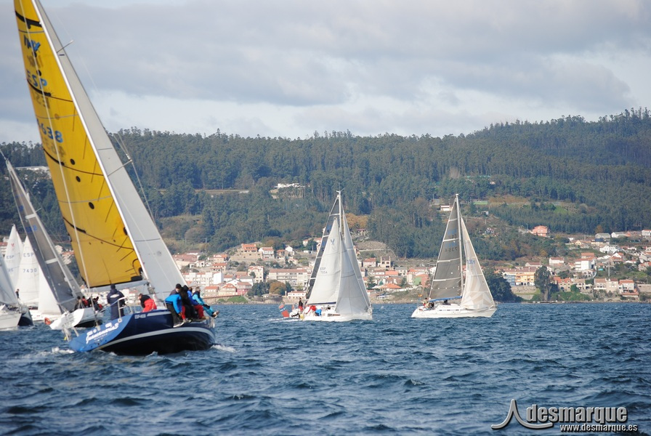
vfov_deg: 7.9
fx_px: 3151
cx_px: 326
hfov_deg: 11.8
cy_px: 218
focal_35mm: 174
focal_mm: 116
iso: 110
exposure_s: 1/500
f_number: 5.6
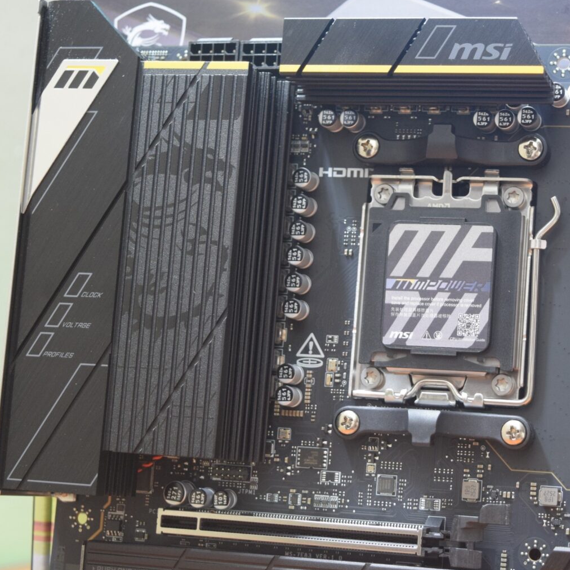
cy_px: 283
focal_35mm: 89
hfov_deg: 19.4
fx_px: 1658
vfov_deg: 19.5
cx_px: 419
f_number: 5
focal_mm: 46
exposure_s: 1/5
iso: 1600
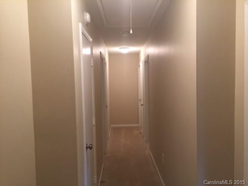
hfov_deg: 61.7
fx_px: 208
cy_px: 93
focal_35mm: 29
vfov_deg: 48.2
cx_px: 124
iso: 80
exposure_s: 1/15
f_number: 2.2
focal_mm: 4.15
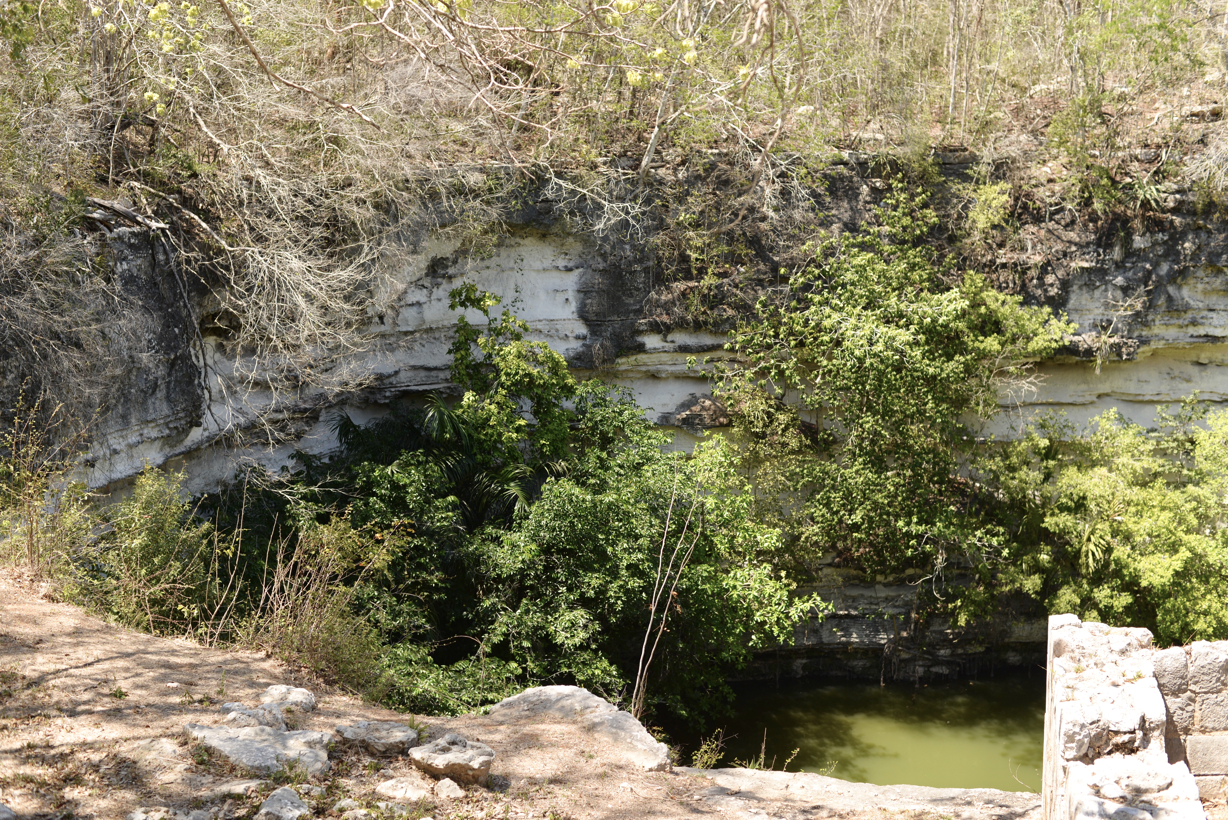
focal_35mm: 50
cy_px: 410
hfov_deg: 39.6
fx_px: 1706
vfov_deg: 27.0
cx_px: 614
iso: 400
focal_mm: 50
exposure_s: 1/2000
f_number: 1.8
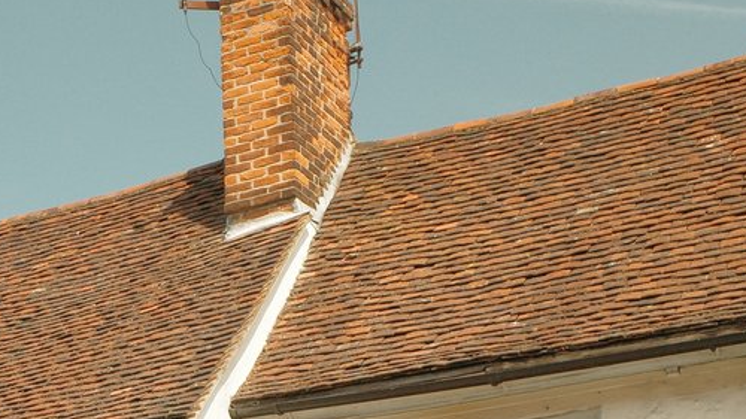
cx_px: -1
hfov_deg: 23.2
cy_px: 559
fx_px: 1740
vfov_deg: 13.2
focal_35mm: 88
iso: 200
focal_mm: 18.3
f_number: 5
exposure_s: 1/400
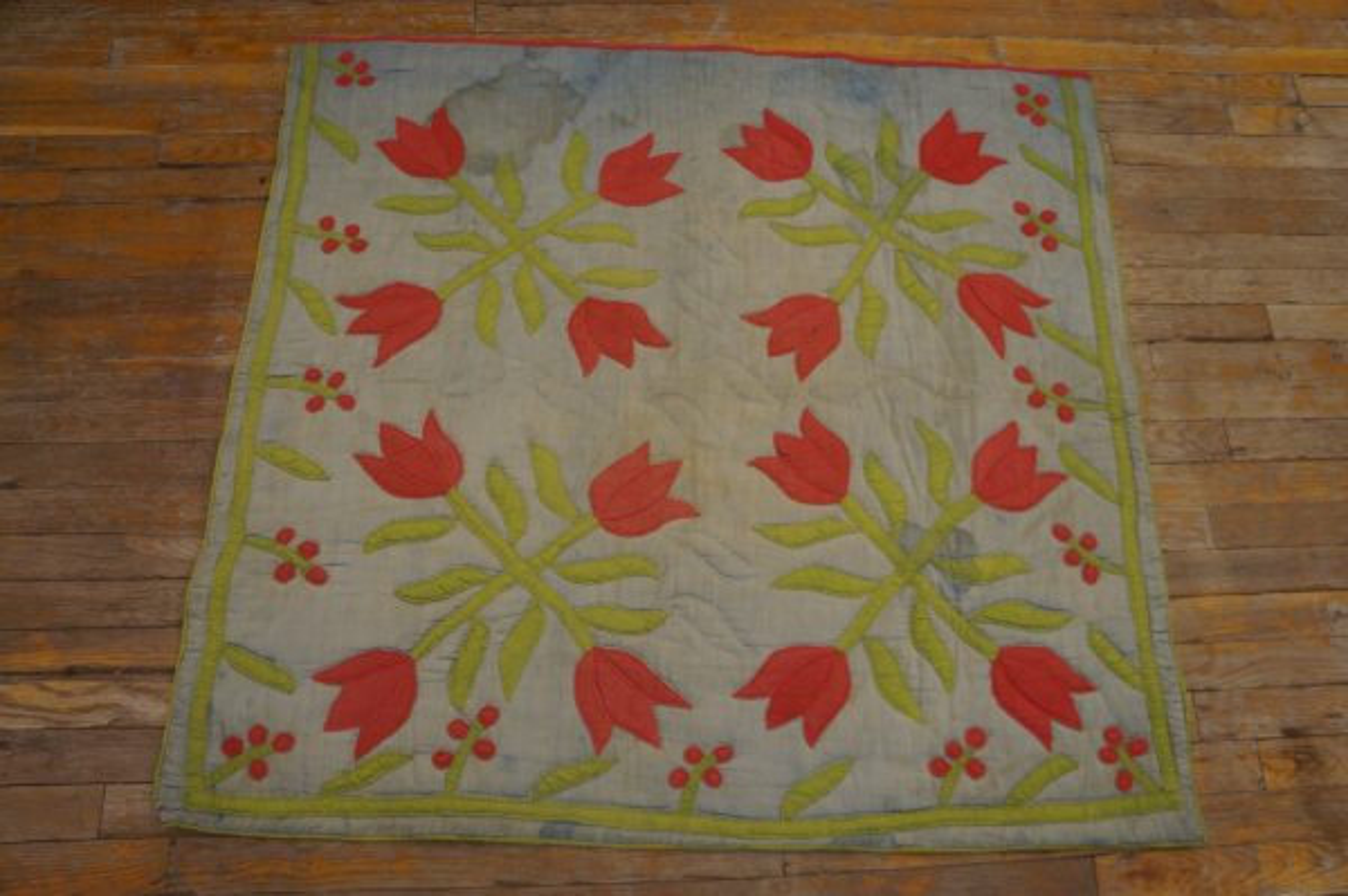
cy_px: 448
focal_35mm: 28
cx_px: 674
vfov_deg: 45.6
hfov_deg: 64.6
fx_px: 1066
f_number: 4
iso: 400
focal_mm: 19
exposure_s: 1/60
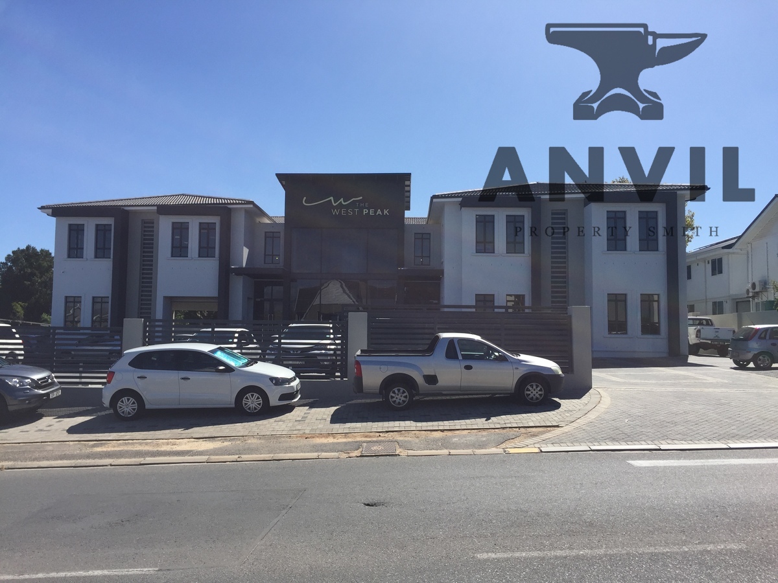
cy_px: 292
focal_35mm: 29
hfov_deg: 61.7
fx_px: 652
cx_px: 389
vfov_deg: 48.2
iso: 32
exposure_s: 1/2475
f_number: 2.2
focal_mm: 4.15
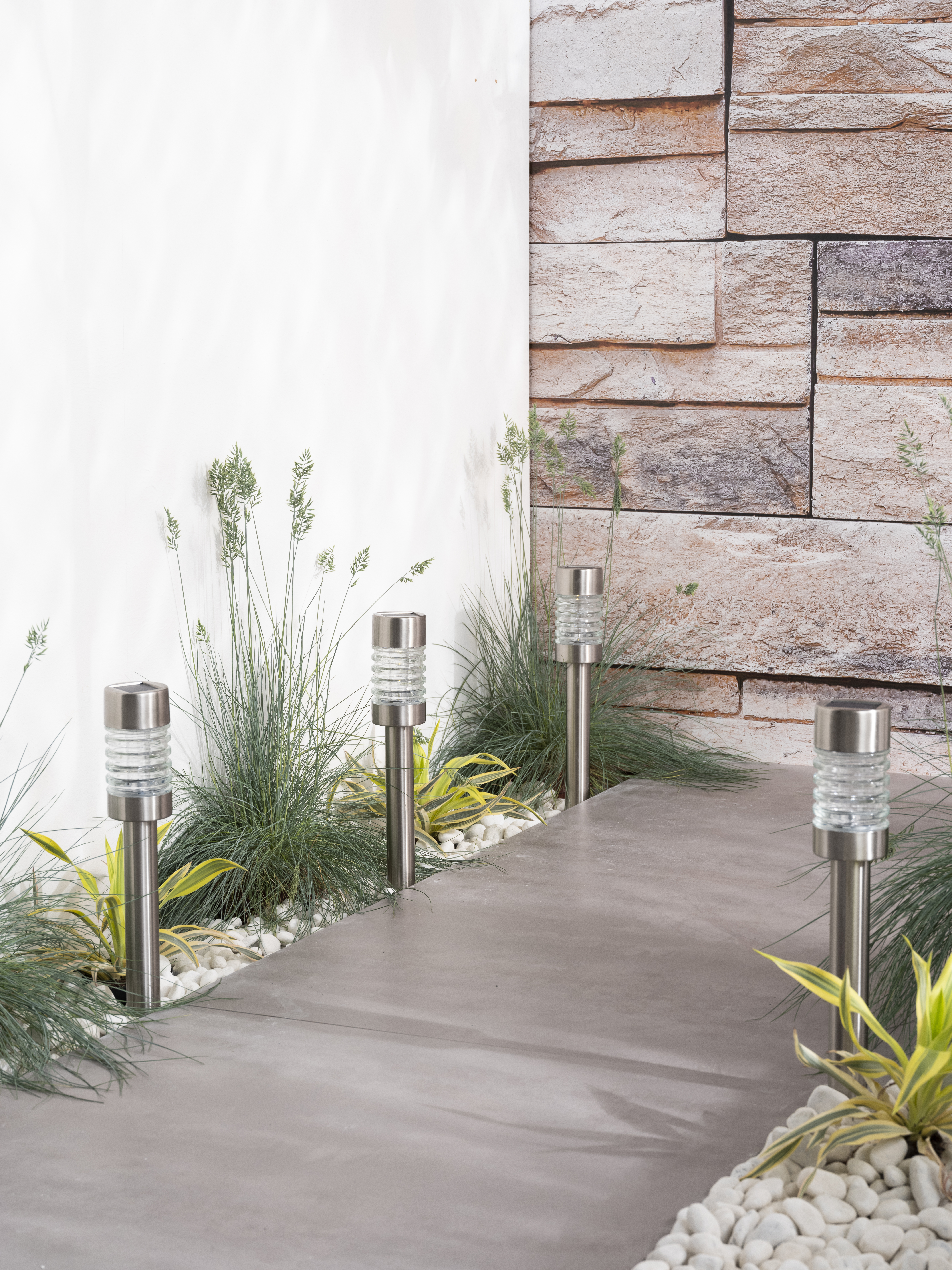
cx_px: 476
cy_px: 635
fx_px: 2603
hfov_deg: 20.7
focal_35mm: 71
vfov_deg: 27.4
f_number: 13
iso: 400
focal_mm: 90.1
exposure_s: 1/100
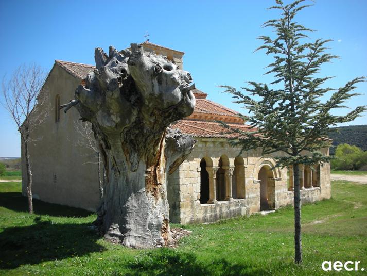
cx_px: 184
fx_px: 371
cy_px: 138
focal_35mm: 35
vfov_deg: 40.7
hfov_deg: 52.6
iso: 50
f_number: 8.5
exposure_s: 1/67
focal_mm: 5.8
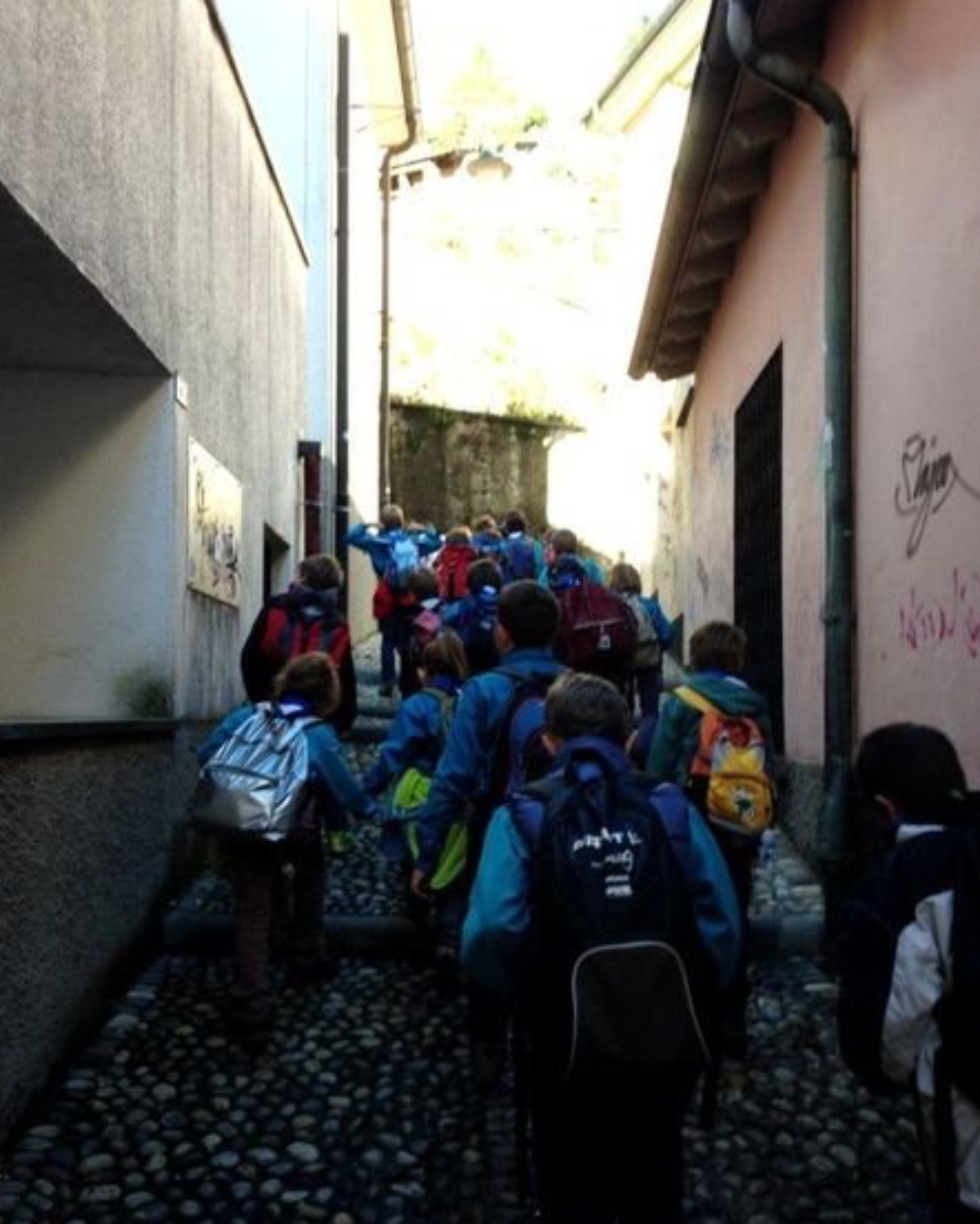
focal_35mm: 35
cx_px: 483
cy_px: 656
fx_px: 1268
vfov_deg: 51.5
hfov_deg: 42.2
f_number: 2.4
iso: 64
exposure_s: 1/120
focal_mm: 4.12
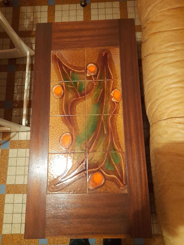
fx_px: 177
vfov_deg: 69.4
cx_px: 92
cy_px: 122
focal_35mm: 25
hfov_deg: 54.9
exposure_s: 1/25
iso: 500
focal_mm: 4.6
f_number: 2
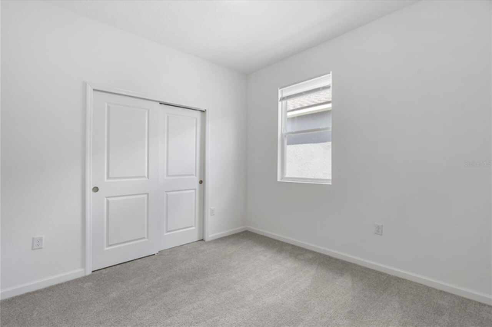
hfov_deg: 96.8
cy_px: 164
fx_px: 219
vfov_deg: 73.7
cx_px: 246
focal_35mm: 16
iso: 100
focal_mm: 16
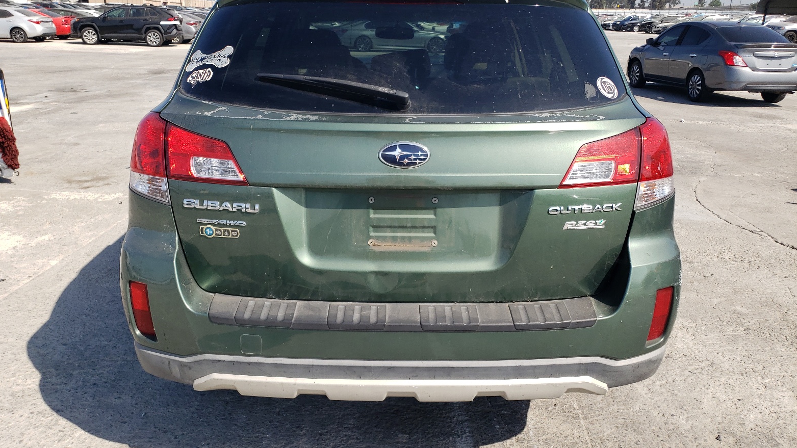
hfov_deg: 66.1
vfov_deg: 40.1
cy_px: 192
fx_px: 613
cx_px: 390
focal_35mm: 29
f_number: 1.5
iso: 50
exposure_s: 1/2000
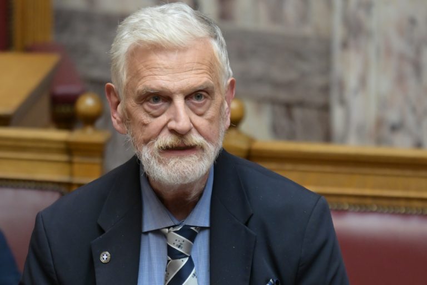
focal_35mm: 900
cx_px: 214
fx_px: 10674
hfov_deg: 2.3
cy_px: 142
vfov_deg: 1.5
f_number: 6.3
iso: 4500
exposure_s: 1/250
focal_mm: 600
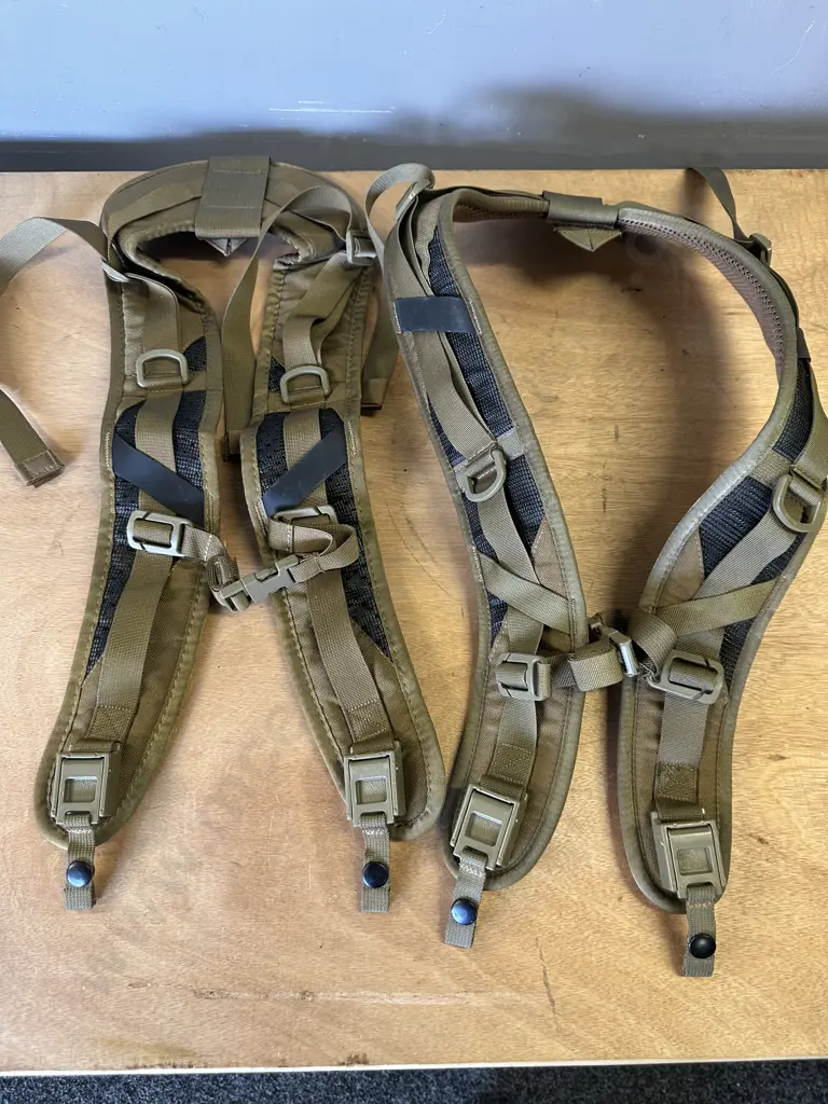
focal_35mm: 24
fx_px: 765
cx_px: 414
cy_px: 552
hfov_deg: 56.8
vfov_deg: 71.6
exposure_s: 1/50
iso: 160
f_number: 1.78
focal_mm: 6.86
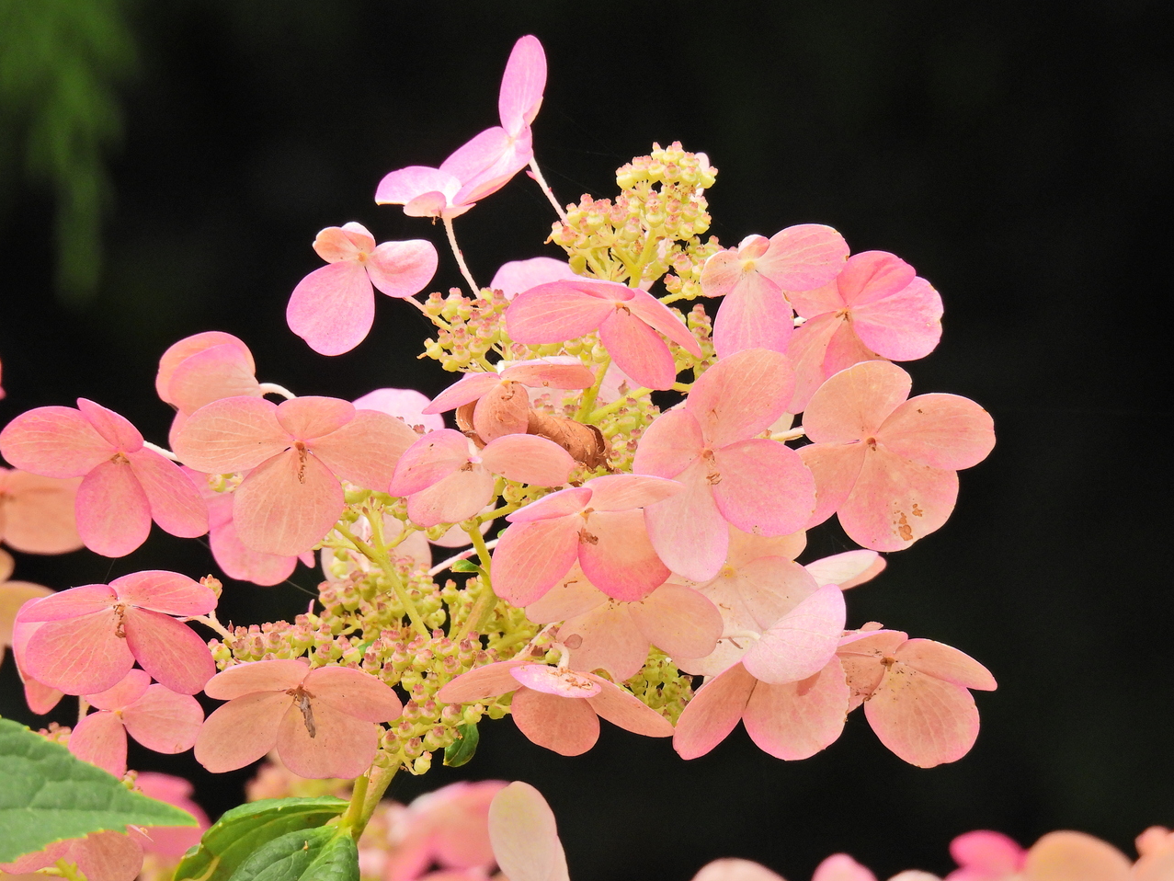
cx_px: 587
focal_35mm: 852
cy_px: 440
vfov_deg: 1.7
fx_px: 28898
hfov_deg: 2.3
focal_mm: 152
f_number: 5.6
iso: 360
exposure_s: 1/500
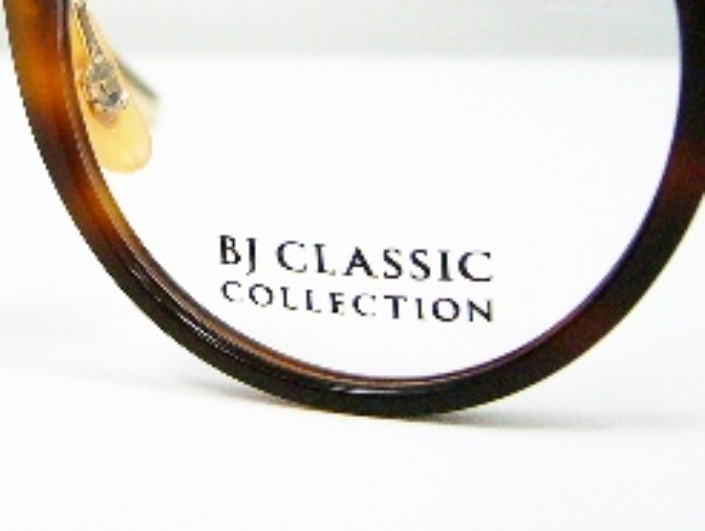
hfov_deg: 21.3
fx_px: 1855
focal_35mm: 91
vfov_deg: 15.9
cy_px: 0
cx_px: 146
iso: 100
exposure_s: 1/60
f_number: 2.8
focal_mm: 5.8
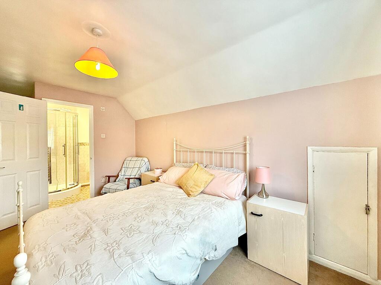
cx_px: 190
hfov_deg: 102.1
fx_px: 154
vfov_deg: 85.7
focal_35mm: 14
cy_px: 142
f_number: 2.2
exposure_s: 1/100
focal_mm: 2.22
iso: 320
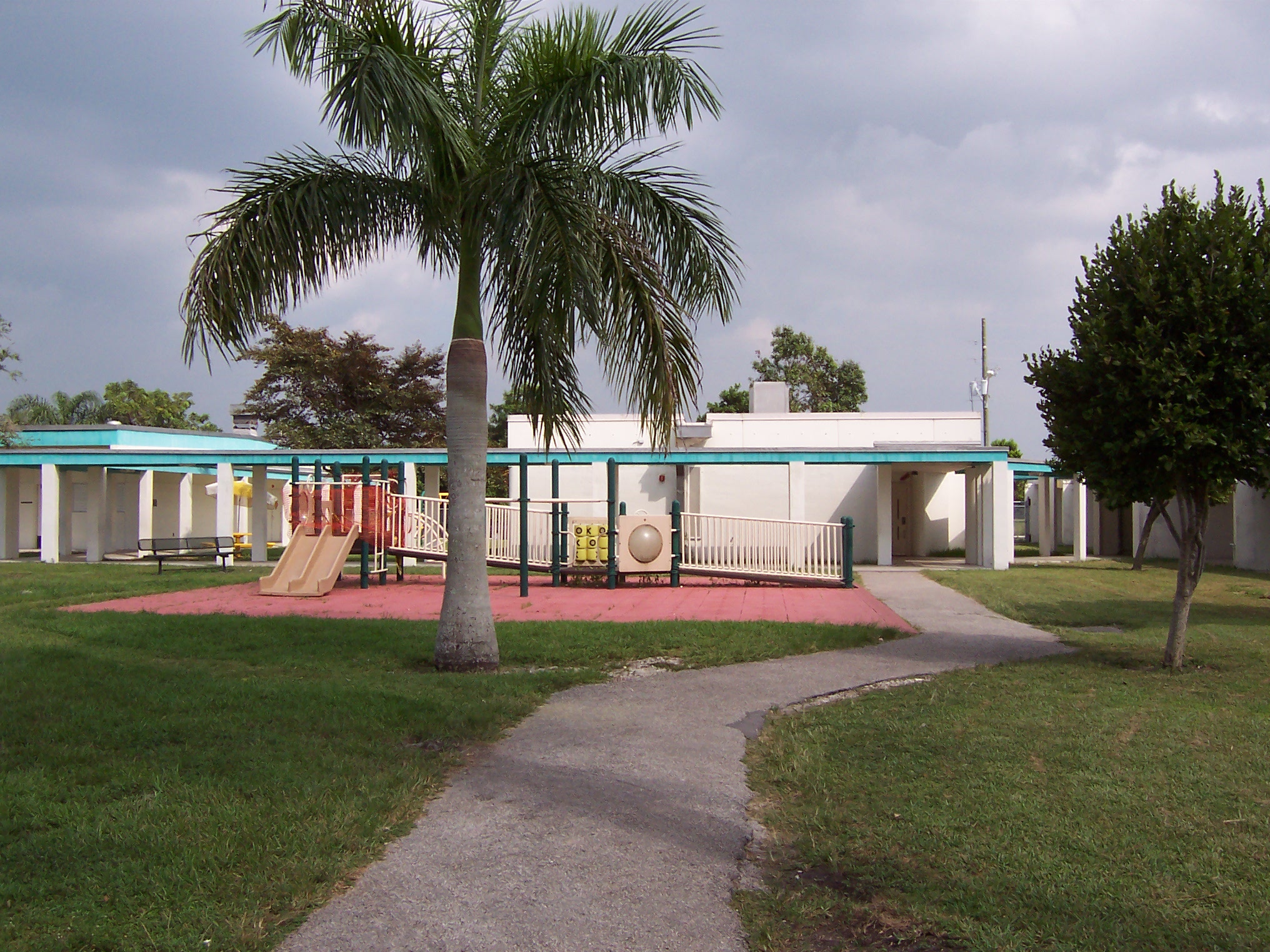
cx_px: 635
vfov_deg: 39.7
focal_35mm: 36
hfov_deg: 51.4
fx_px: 1321
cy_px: 476
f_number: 5.6
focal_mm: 5.6
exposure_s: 1/500
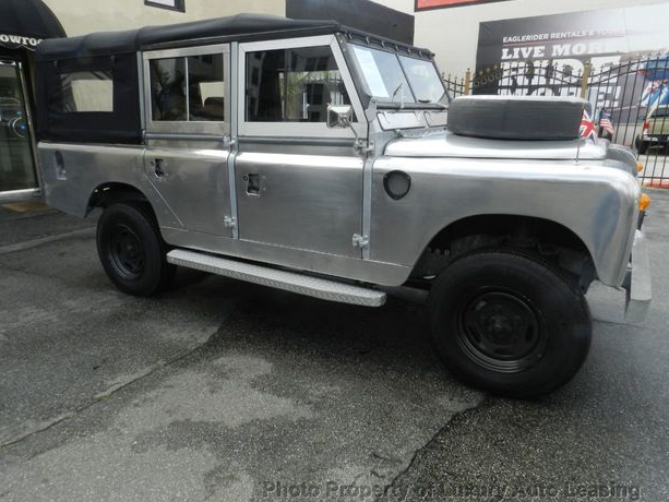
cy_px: 251
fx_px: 464
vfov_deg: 56.8
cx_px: 327
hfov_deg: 71.6
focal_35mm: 24
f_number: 8
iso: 160
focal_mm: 4
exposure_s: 1/160
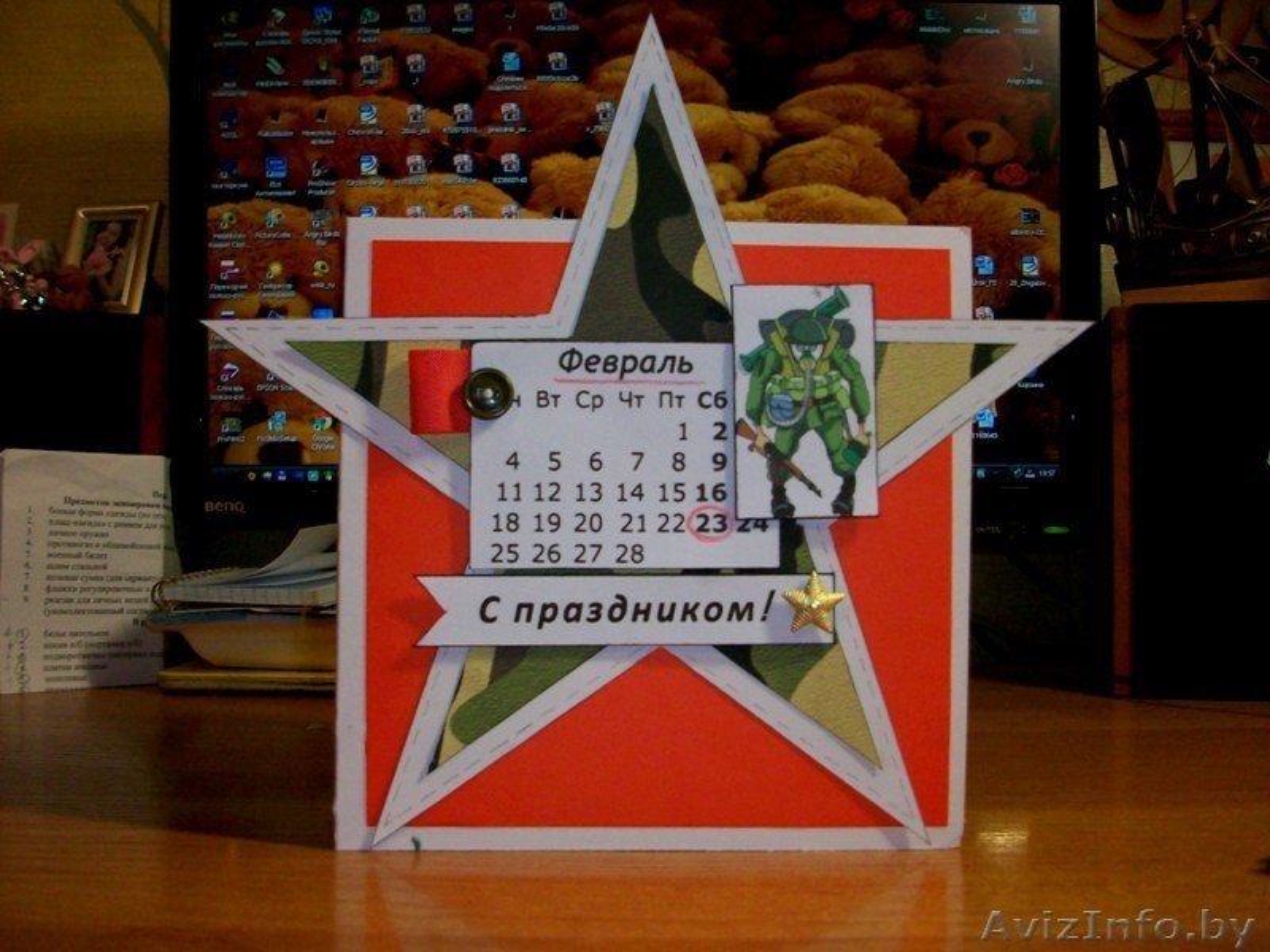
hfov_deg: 54.0
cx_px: 635
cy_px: 476
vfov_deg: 41.8
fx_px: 1247
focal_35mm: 34
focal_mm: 5.7
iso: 160
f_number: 2.8
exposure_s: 1/60
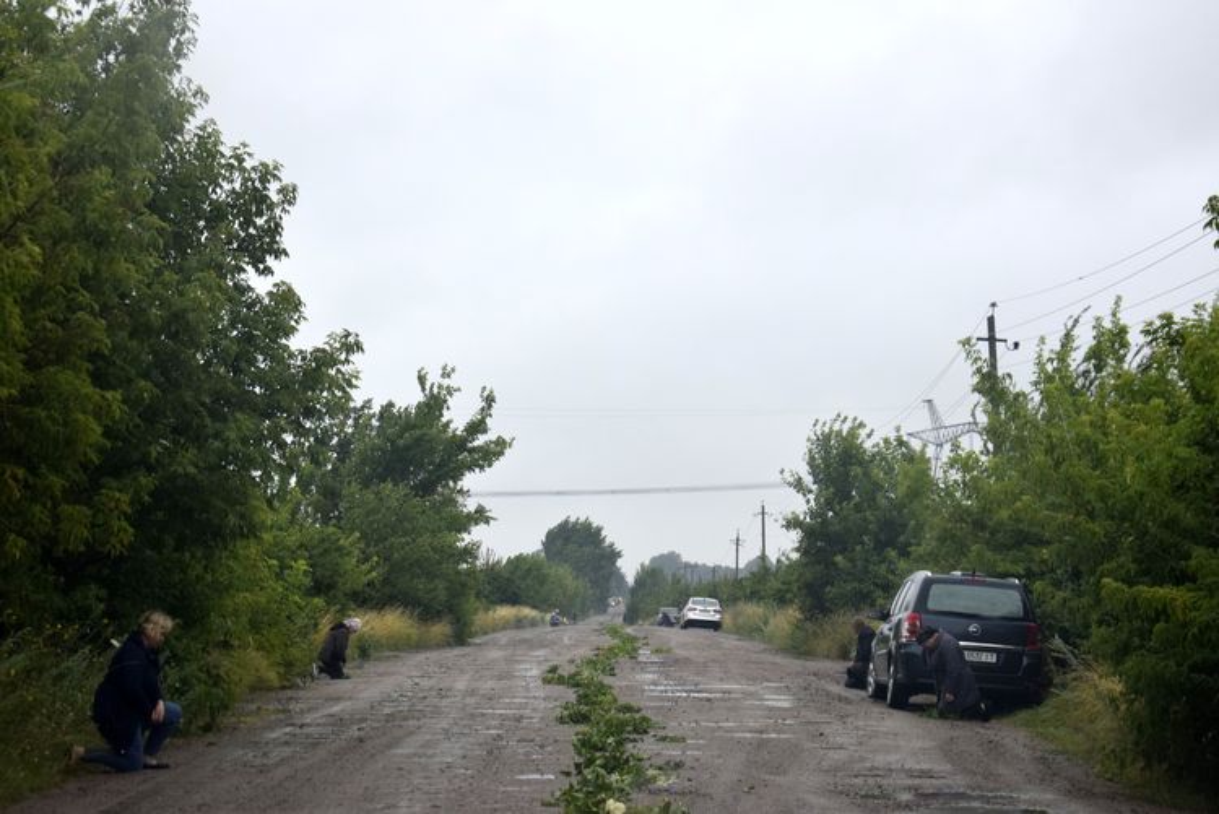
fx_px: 2795
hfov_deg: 24.6
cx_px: 610
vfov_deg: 16.6
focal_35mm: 82
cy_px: 407
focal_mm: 55
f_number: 5.6
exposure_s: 1/640
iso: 800
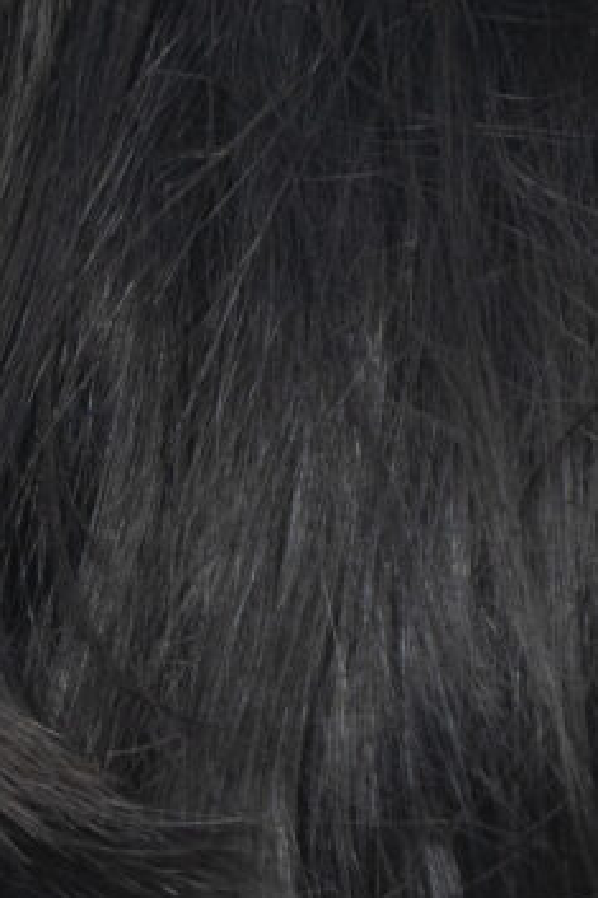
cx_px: 724
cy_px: -1043
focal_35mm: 979
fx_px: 24415
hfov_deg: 1.4
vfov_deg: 2.1
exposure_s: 1/160
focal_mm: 135
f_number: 1.8
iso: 400
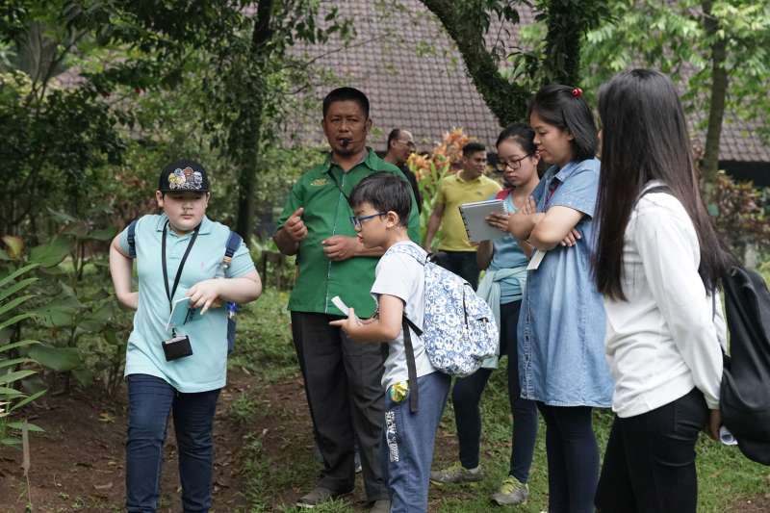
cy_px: 256
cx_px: 385
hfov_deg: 36.9
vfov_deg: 25.0
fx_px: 1155
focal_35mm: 54
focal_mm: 54
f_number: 4.5
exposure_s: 1/200
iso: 3200
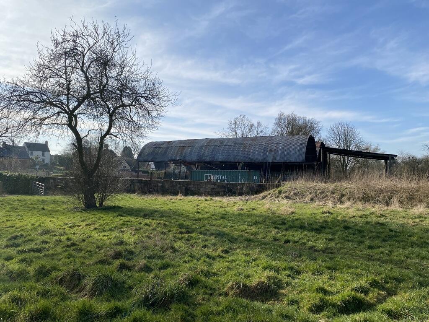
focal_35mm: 26
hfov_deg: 67.3
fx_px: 322
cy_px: 161
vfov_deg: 53.1
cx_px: 214
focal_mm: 4.25
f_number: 1.8
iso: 32
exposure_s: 1/3610
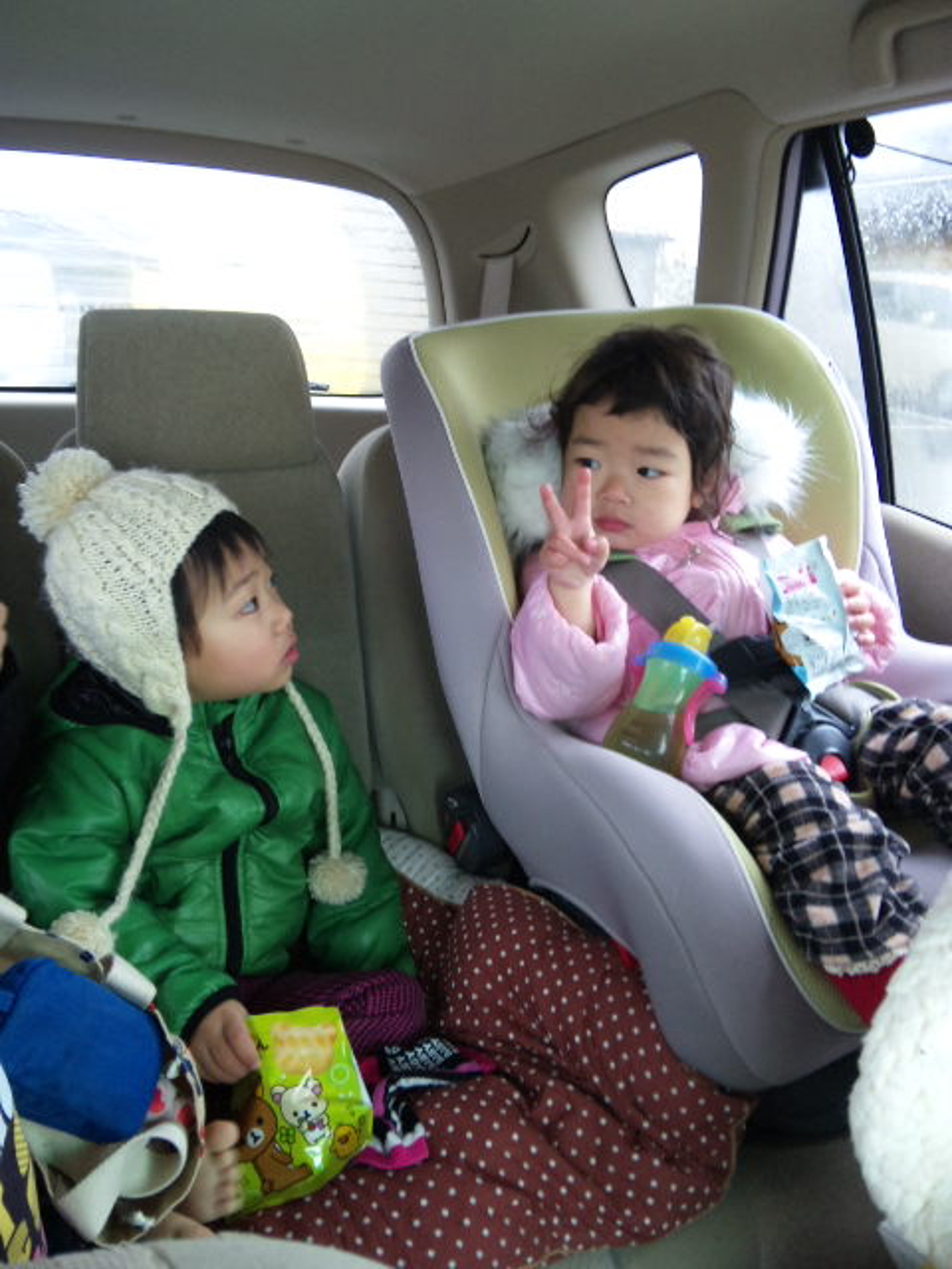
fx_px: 1063
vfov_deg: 61.7
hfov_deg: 48.2
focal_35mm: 29
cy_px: 634
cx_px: 476
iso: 100
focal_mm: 4.82
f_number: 2.8
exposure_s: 1/4.84
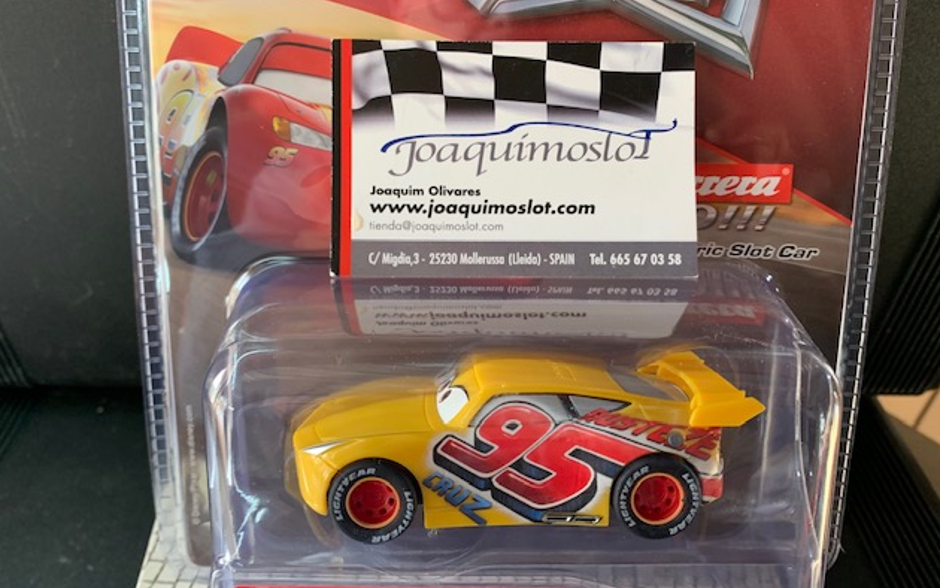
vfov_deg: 44.6
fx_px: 717
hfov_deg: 66.5
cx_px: 470
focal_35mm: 28
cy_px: 301
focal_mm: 4.25
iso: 125
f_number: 1.8
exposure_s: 1/50
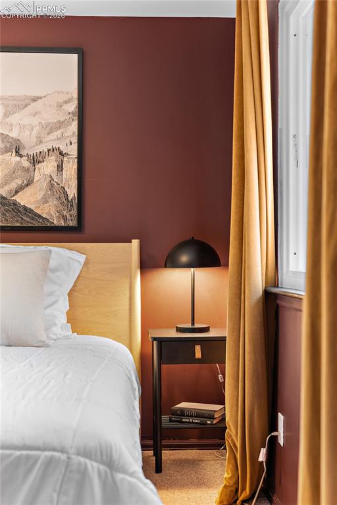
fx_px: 674
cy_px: 252
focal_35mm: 48
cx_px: 168
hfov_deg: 28.1
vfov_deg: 41.1
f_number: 2.8
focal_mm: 48
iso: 100
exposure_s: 1/5
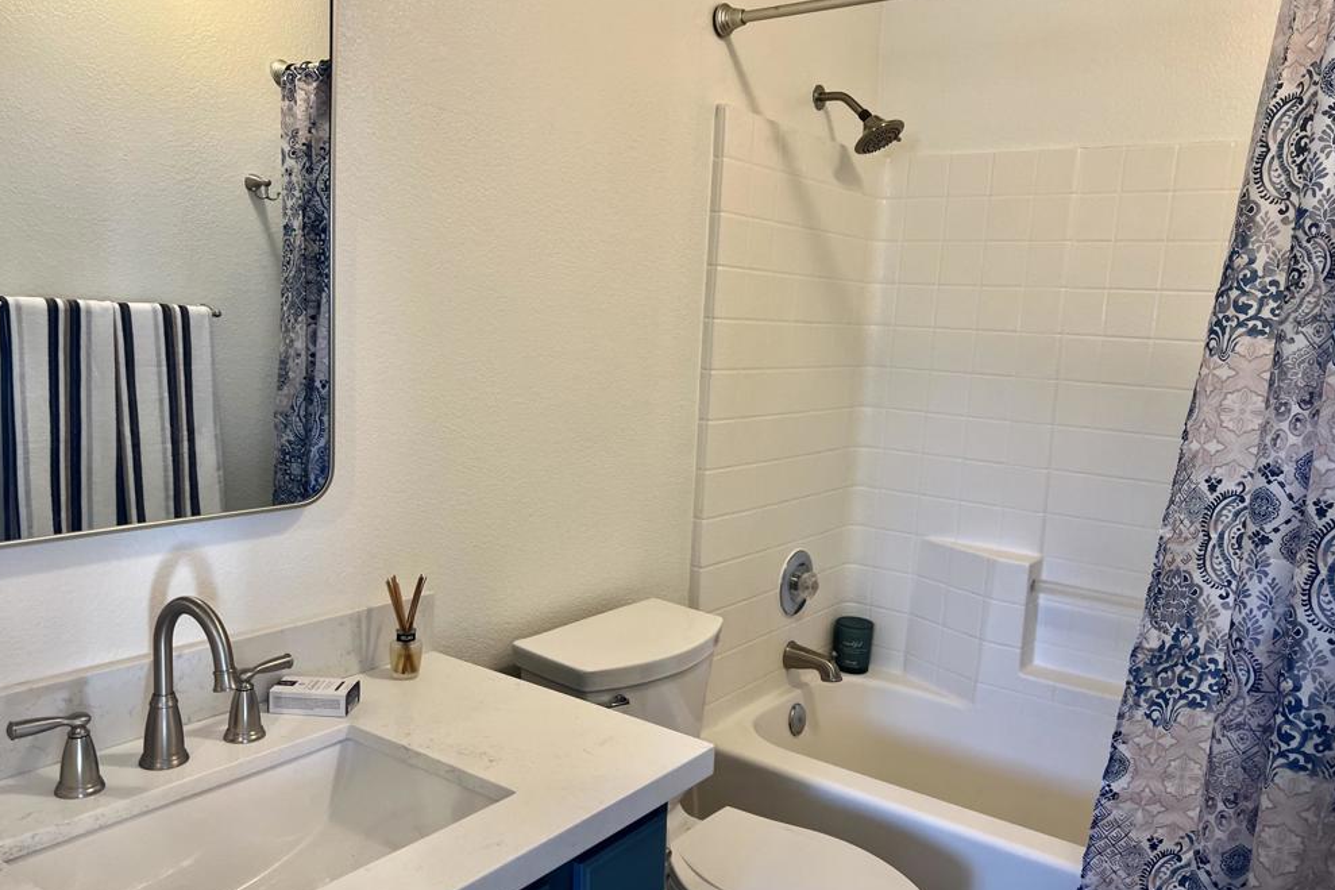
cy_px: 466
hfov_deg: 65.5
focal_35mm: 28
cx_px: 648
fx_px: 1038
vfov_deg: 46.4
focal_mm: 5.7
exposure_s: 1/120
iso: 100
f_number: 1.5
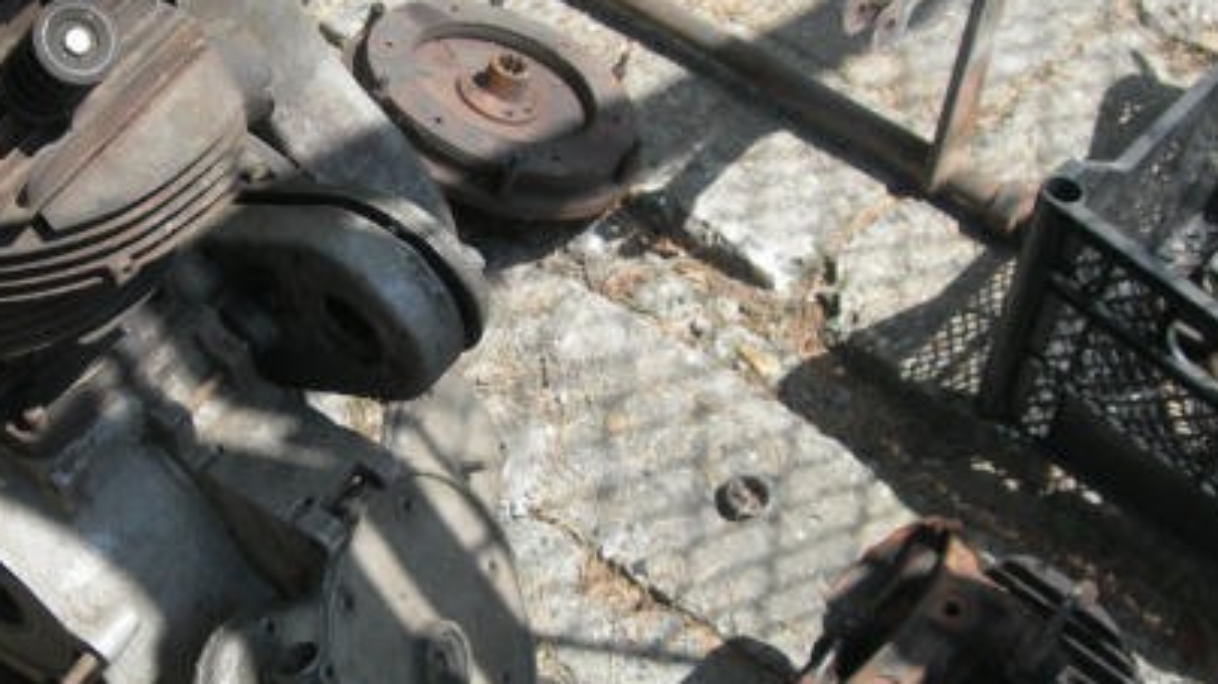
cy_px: 413
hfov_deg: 25.7
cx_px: 368
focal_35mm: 82
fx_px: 2648
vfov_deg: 14.7
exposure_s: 1/196
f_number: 4.8
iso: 50
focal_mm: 7.8
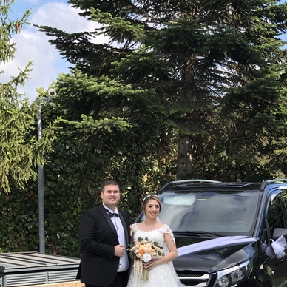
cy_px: 199
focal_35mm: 91
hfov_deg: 19.1
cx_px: 164
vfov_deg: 19.0
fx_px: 854
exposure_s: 1/366
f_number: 2.4
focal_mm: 6
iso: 16
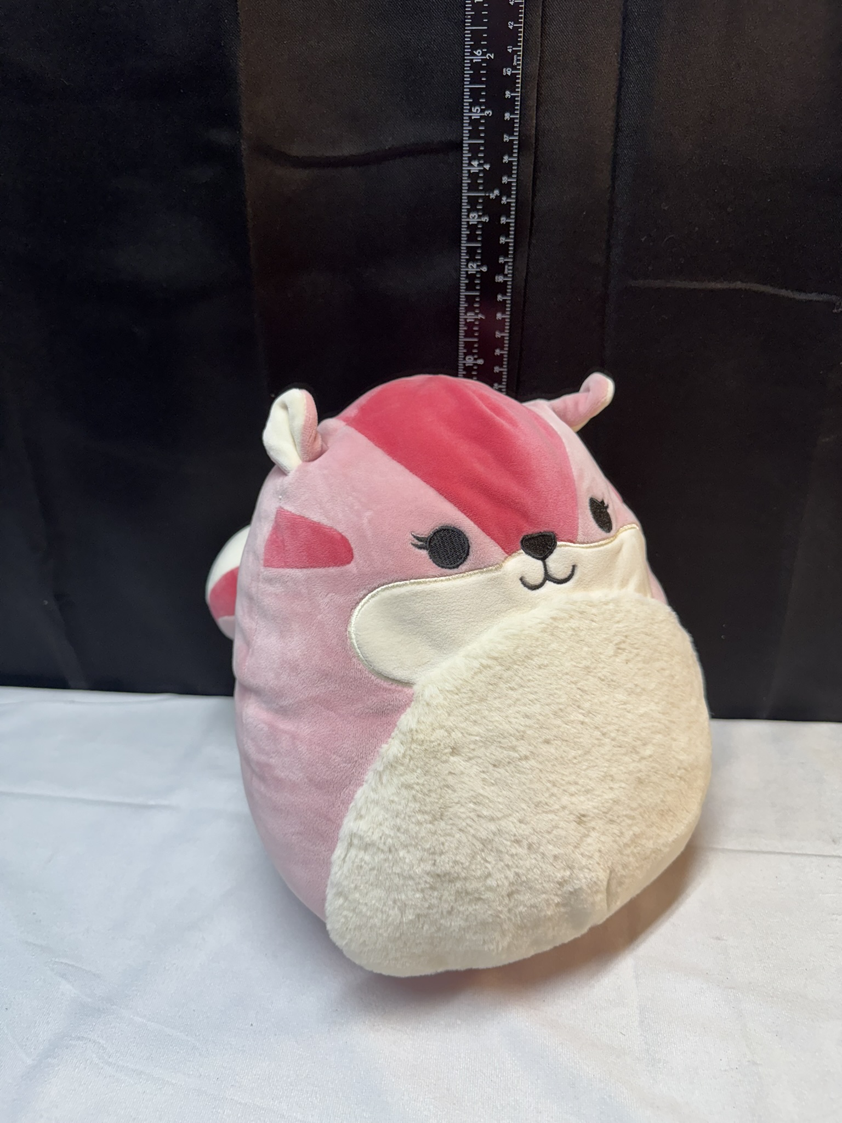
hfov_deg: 56.8
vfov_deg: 71.6
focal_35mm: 24
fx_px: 778
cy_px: 562
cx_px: 421
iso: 100
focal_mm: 6.76
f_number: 1.78
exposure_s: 1/120
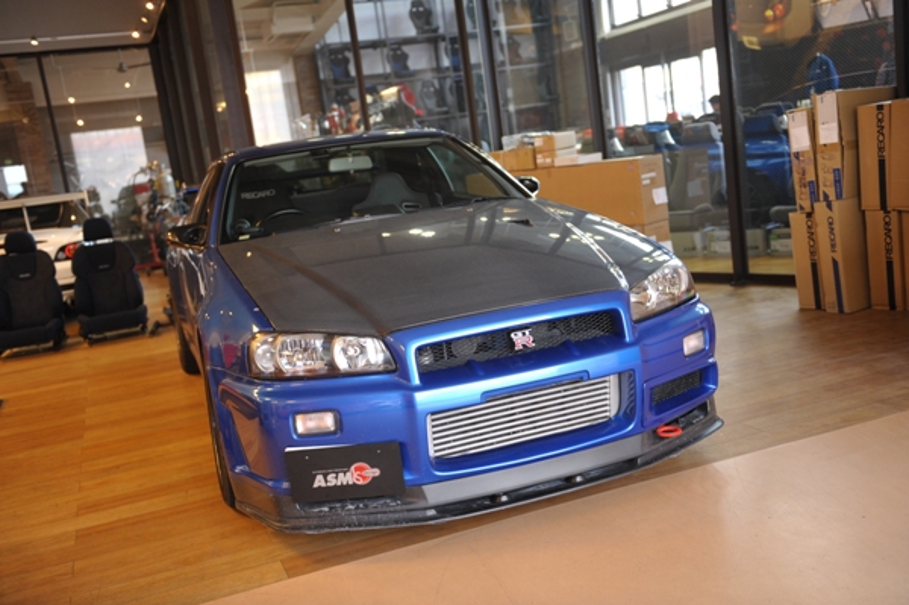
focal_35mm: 38
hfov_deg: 50.7
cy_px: 302
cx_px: 454
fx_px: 959
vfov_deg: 35.0
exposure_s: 1/30
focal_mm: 38
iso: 800
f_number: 2.8
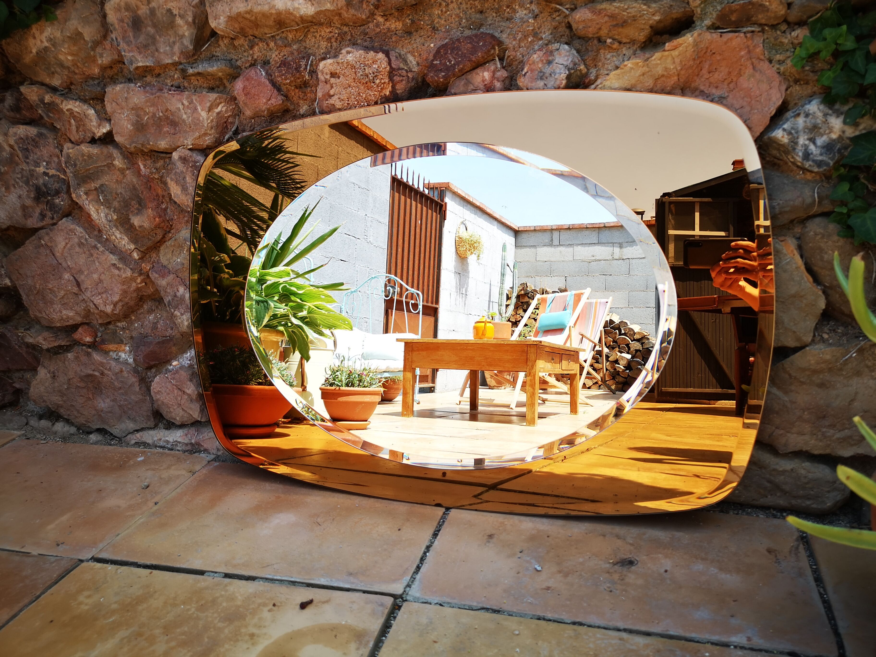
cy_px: 328
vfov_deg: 51.4
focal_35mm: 27
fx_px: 683
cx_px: 438
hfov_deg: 65.3
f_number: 1.8
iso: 50
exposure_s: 1/533
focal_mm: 5.58
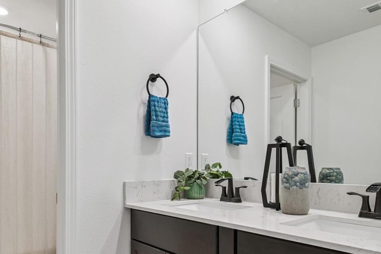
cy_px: 166
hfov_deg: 71.5
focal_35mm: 25
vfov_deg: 50.5
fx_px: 265
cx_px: 194
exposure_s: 1/3.33
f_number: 7.1
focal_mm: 10
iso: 100
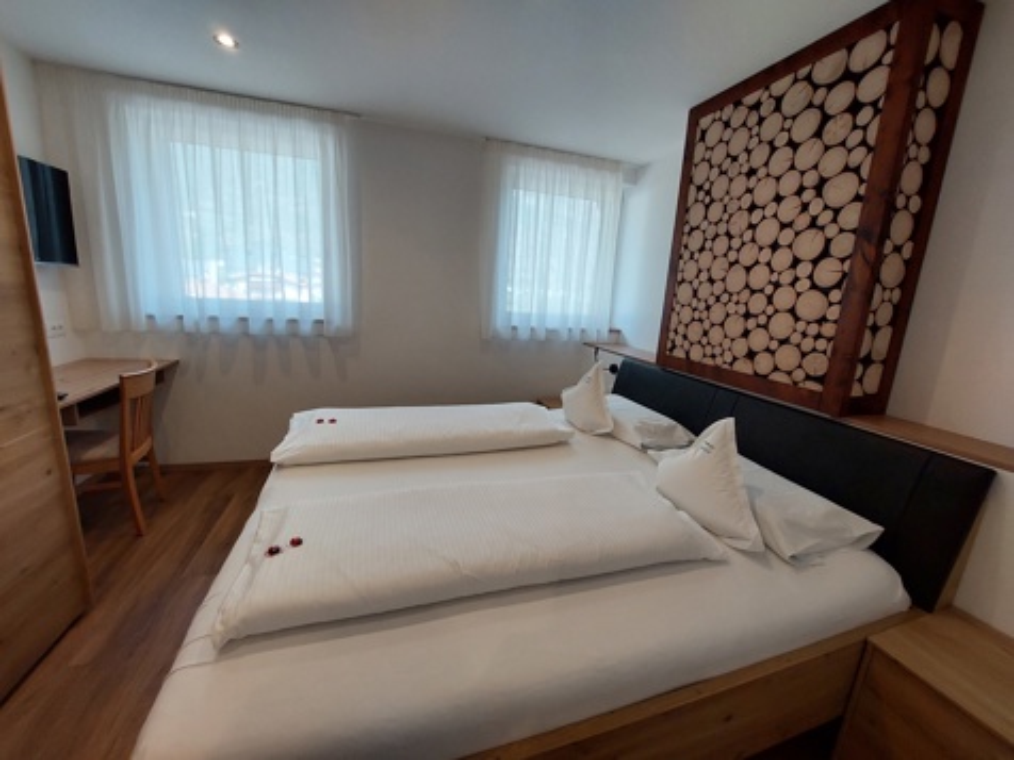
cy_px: 380
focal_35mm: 13
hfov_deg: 106.2
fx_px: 381
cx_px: 507
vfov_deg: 89.9
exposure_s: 1/120
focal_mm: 1.74
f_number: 2.2
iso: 100
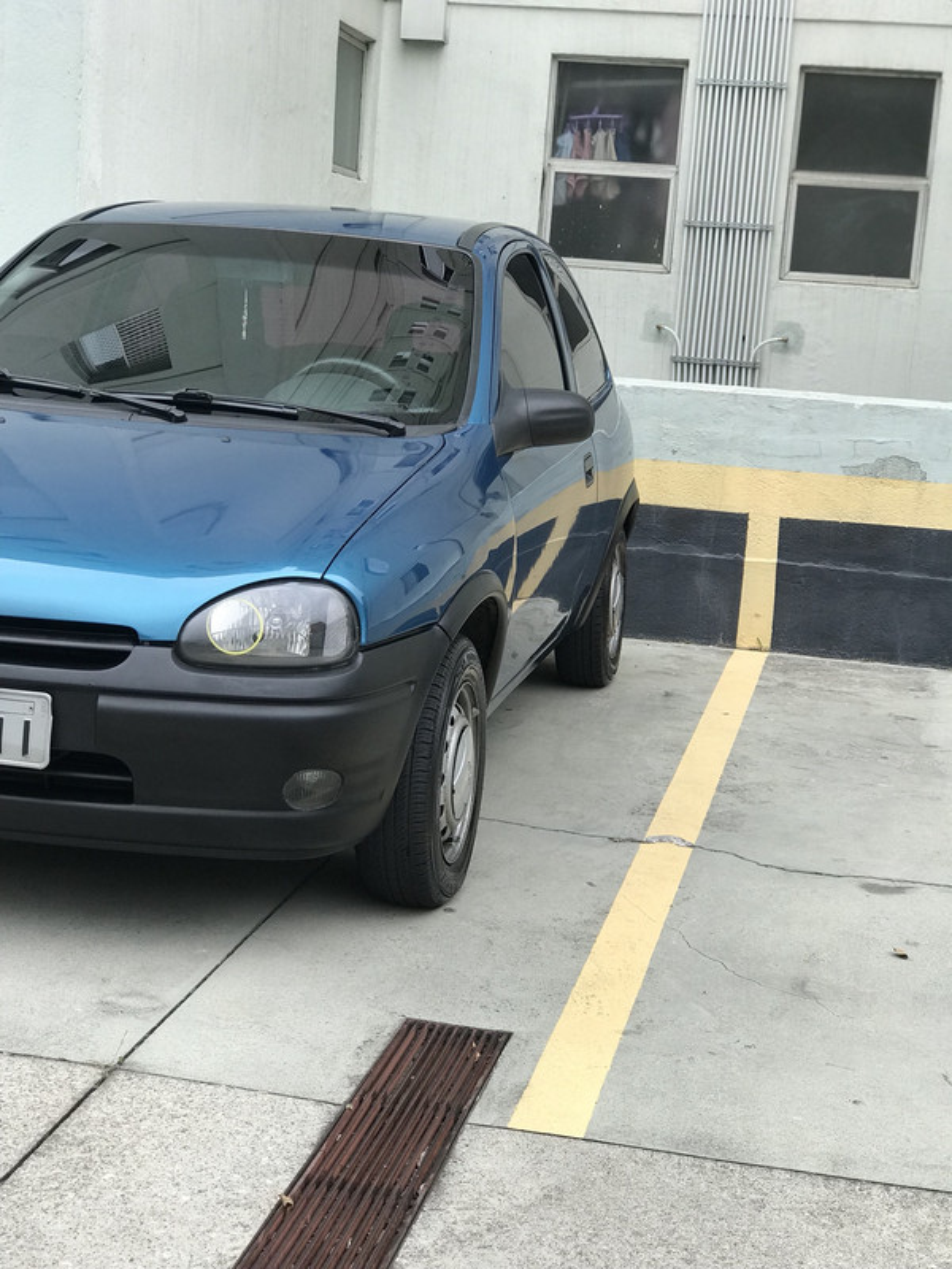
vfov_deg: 33.8
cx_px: 476
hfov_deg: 25.7
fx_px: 2090
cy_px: 634
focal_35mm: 57
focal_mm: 6.6
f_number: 2.8
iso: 20
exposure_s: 1/60
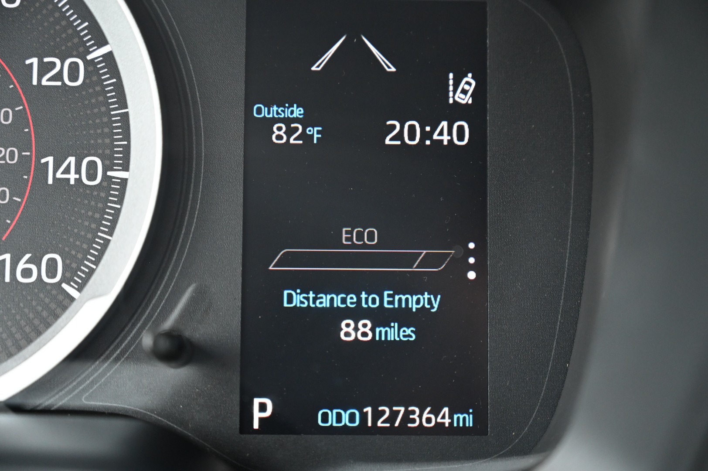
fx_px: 1376
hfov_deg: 28.9
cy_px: 236
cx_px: 354
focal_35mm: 70
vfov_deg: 19.4
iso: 3200
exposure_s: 1/100
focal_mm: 70
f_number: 4
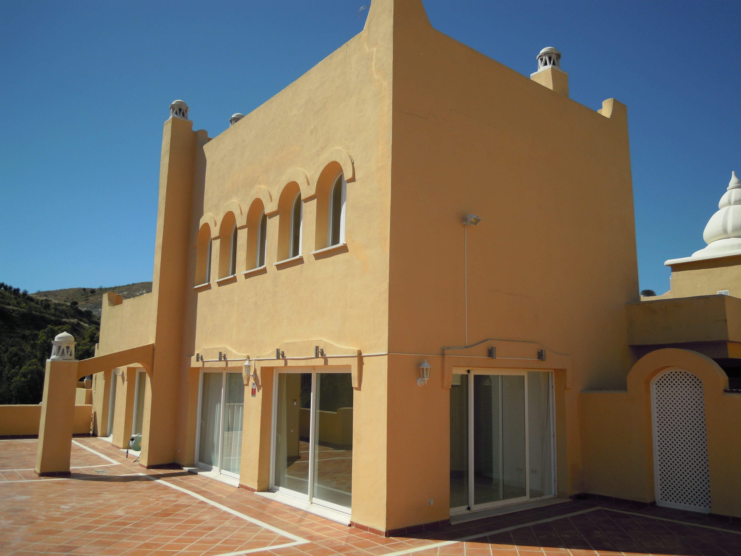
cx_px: 370
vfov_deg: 49.7
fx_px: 599
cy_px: 278
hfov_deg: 63.4
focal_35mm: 28
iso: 100
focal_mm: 5
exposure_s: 1/800
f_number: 5.4
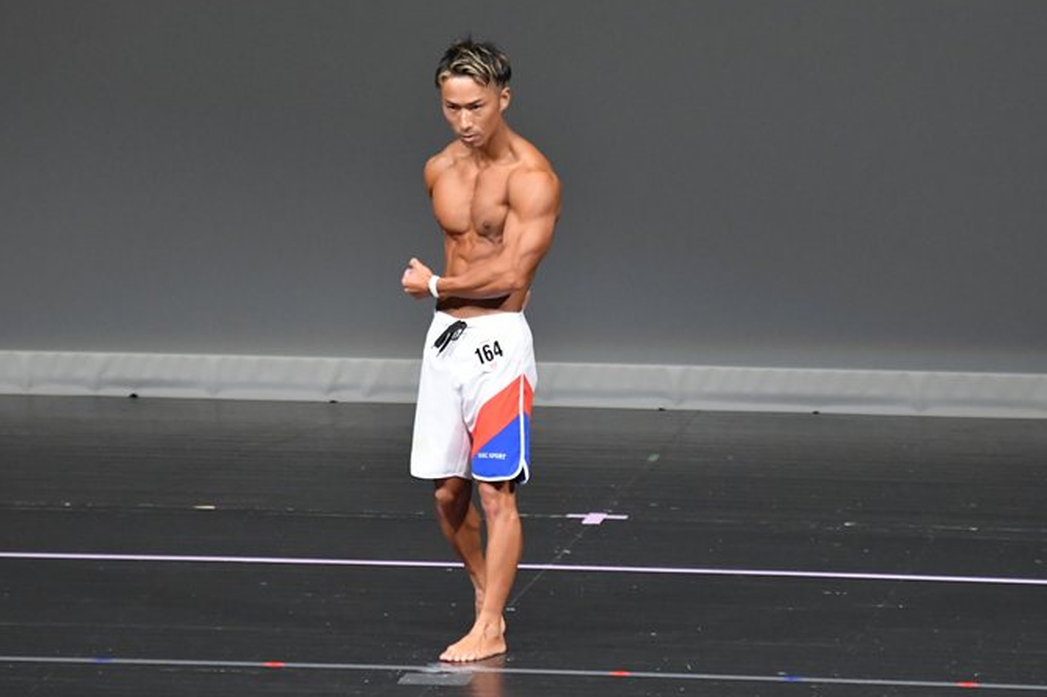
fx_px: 11598
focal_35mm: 399
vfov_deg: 3.4
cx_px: 577
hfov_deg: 5.2
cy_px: 313
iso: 5000
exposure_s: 1/400
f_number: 5.6
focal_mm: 230
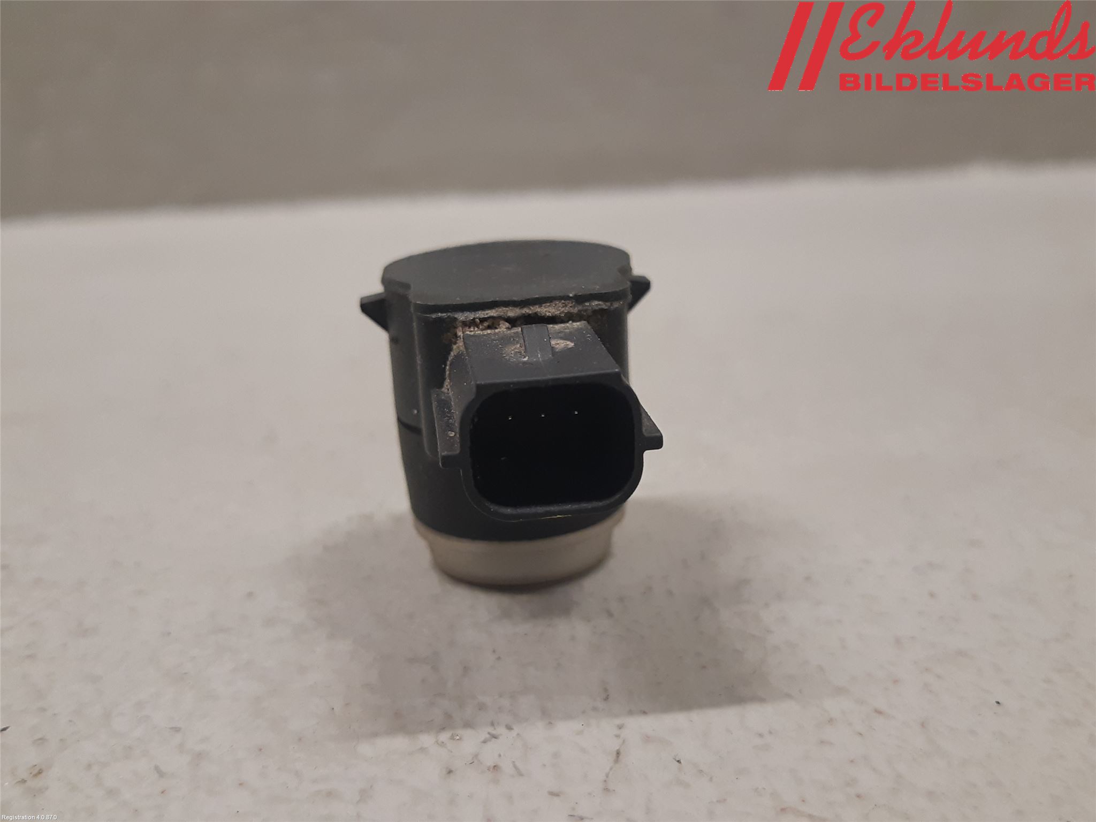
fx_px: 823
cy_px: 411
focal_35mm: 26
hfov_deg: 67.3
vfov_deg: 53.1
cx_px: 548
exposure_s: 1/50
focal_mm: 3.93
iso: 160
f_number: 1.7
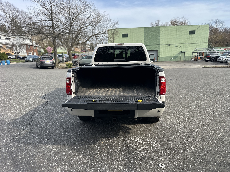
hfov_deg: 71.6
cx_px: 115
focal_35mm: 24
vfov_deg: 56.8
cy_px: 86
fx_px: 159
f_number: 1.78
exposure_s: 1/1812
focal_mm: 6.86
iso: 80
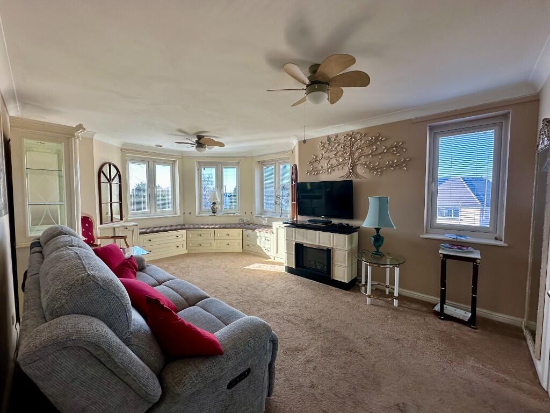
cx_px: 275
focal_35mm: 14
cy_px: 206
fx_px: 222
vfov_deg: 85.7
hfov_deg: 102.1
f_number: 2.2
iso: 40
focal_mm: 2.22
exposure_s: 1/133
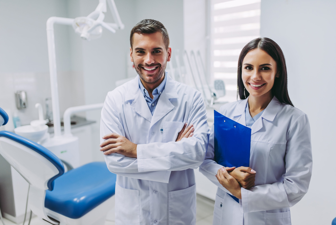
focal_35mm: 35
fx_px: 327
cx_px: 168
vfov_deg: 37.9
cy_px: 112
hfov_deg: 54.4
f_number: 2
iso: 500
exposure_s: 1/320
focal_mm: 35
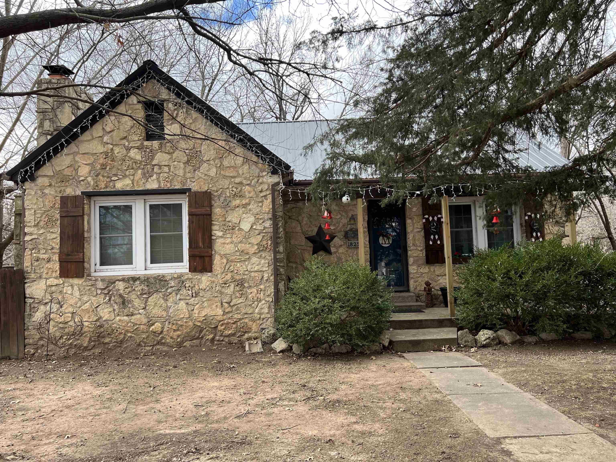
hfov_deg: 67.3
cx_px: 308
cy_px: 231
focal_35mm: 26
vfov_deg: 53.1
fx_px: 463
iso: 50
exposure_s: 1/531
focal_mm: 5.7
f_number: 1.5
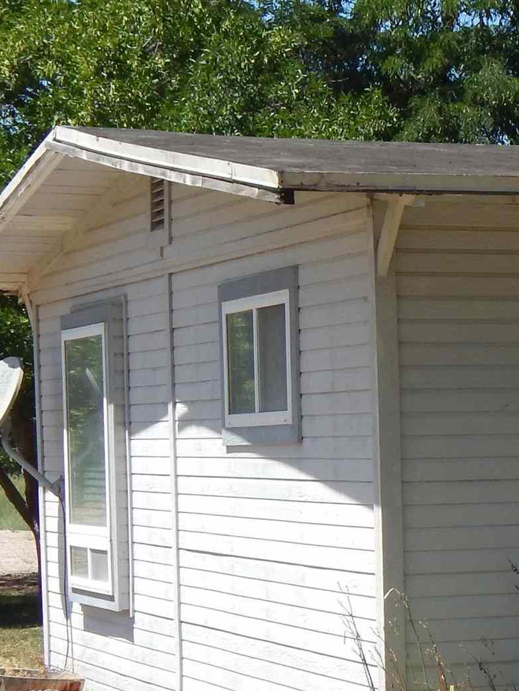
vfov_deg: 13.5
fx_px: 2897
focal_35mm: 145
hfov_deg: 9.7
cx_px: 926
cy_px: 639
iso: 125
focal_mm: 8.6
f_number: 3.7
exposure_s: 1/800
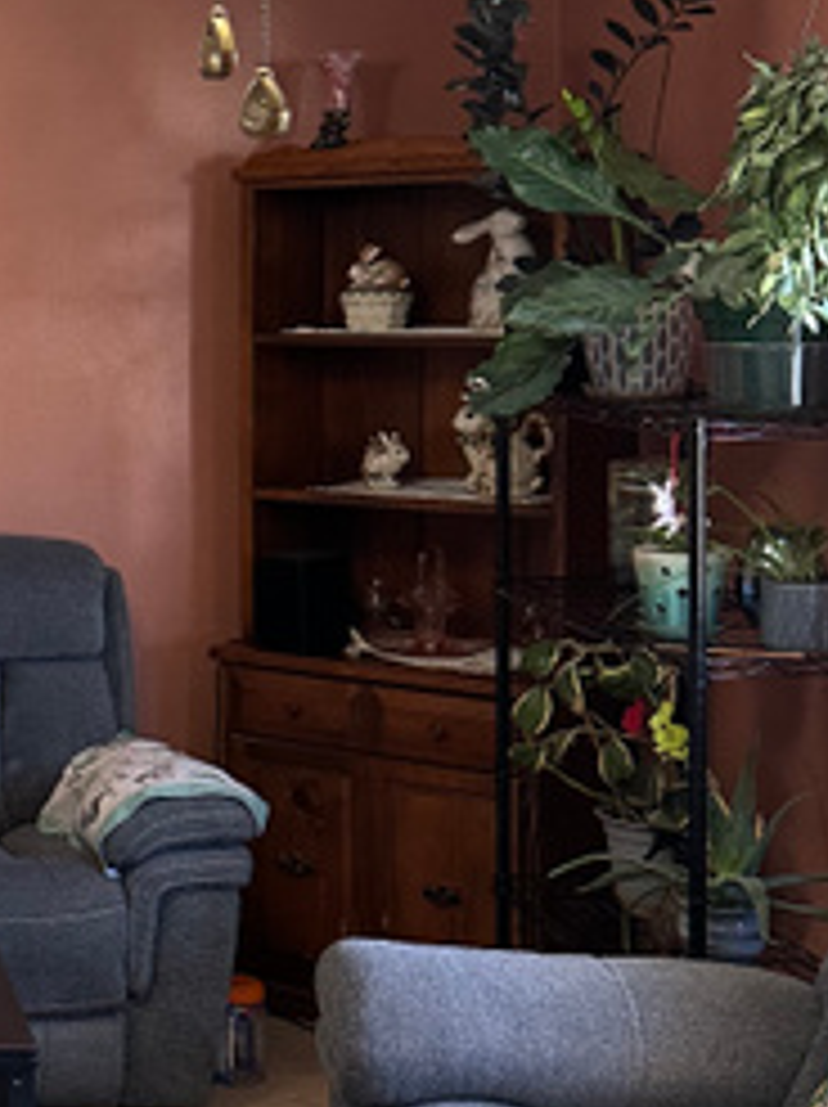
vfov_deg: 25.9
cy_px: 405
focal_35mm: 75
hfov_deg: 17.7
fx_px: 2396
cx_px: -387
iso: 200
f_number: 1.78
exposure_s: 1/120
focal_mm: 6.86
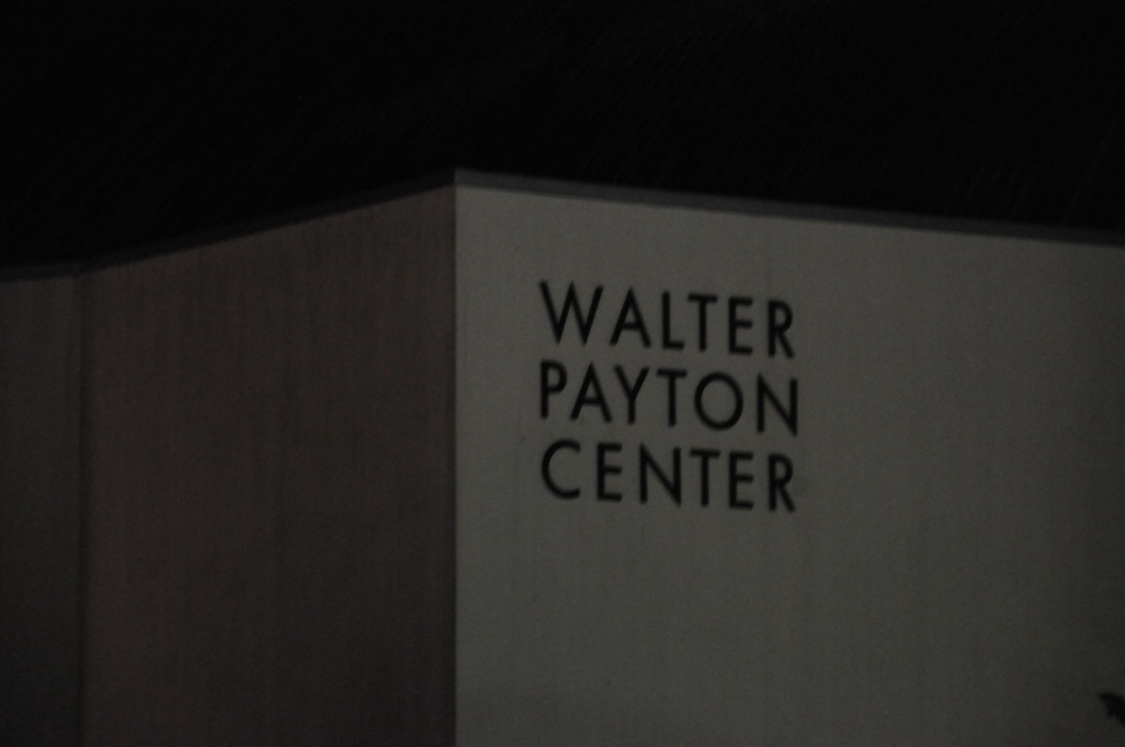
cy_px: 374
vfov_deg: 8.7
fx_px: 4916
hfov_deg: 13.1
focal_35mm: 158
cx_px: 562
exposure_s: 1/8
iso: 3200
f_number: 5.3
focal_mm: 105
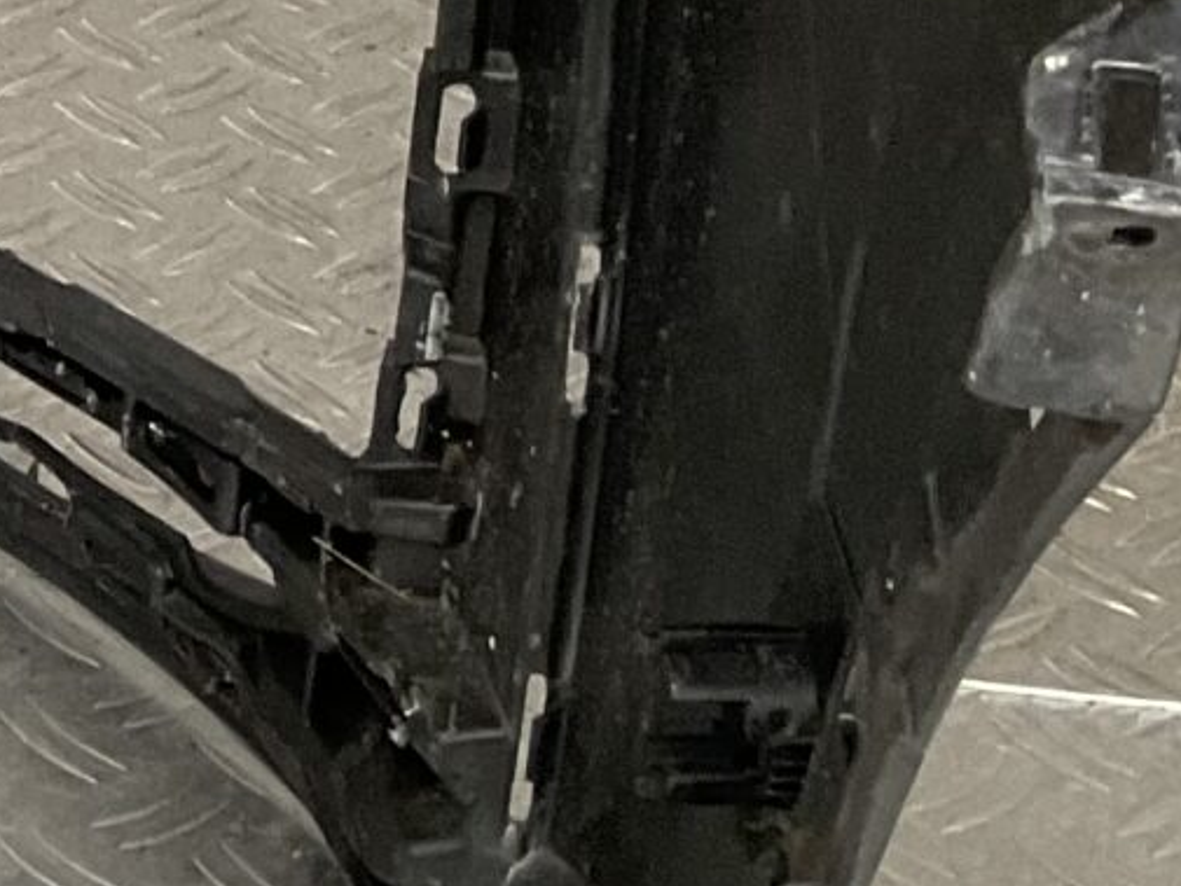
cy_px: -320
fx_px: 5016
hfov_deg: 11.8
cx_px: -1286
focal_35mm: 147
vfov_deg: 9.9
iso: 64
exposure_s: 1/60
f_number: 1.8
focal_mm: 3
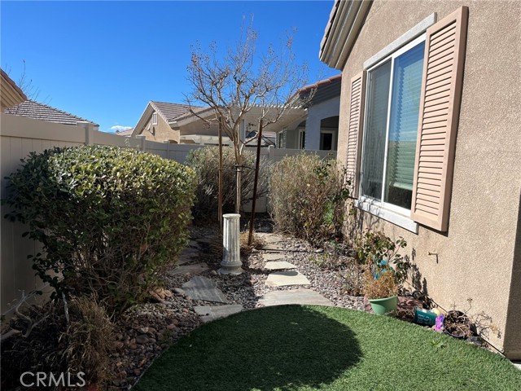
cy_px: 196
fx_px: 391
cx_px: 260
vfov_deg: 53.1
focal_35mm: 26
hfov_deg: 67.3
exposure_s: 1/3521
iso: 50
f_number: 1.6
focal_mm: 5.1
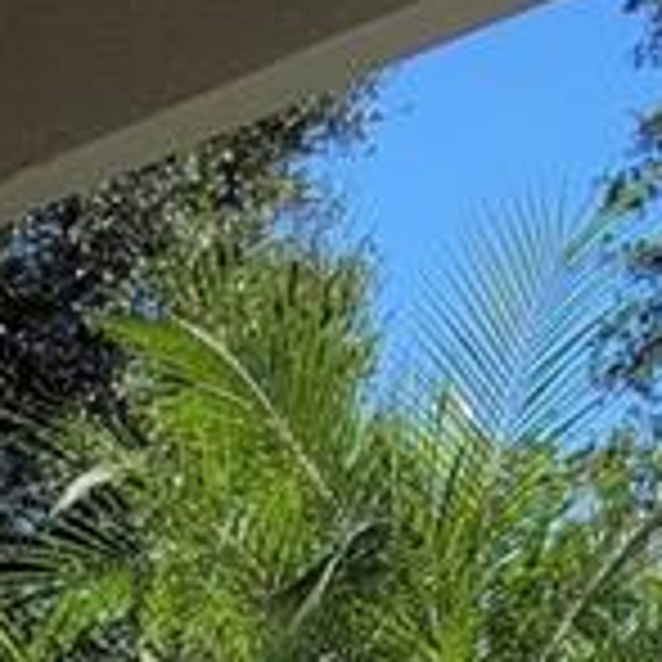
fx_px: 2034
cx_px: -77
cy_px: 1711
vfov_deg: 12.8
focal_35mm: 94
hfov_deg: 17.8
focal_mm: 2.2
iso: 64
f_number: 2.2
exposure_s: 1/2271
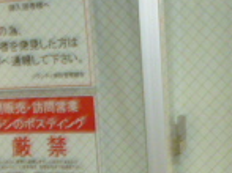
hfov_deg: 16.1
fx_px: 817
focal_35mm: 122
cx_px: 88
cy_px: 204
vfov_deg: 11.9
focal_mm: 5
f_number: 3.1
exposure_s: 1/60
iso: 400
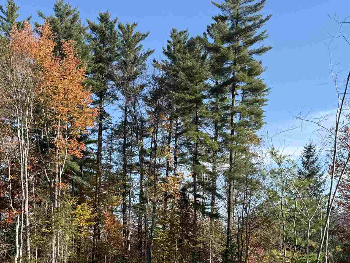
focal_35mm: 58
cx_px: 111
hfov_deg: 32.9
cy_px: 234
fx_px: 586
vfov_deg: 24.5
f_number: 1.78
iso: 80
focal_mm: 6.76
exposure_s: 1/2299
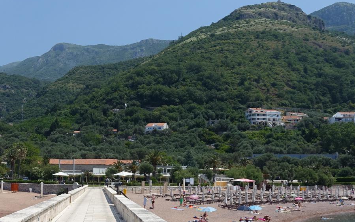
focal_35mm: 49
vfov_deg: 26.2
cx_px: 103
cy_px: 144
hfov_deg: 40.2
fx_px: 474
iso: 125
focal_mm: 8.8
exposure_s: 1/100
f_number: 5.6
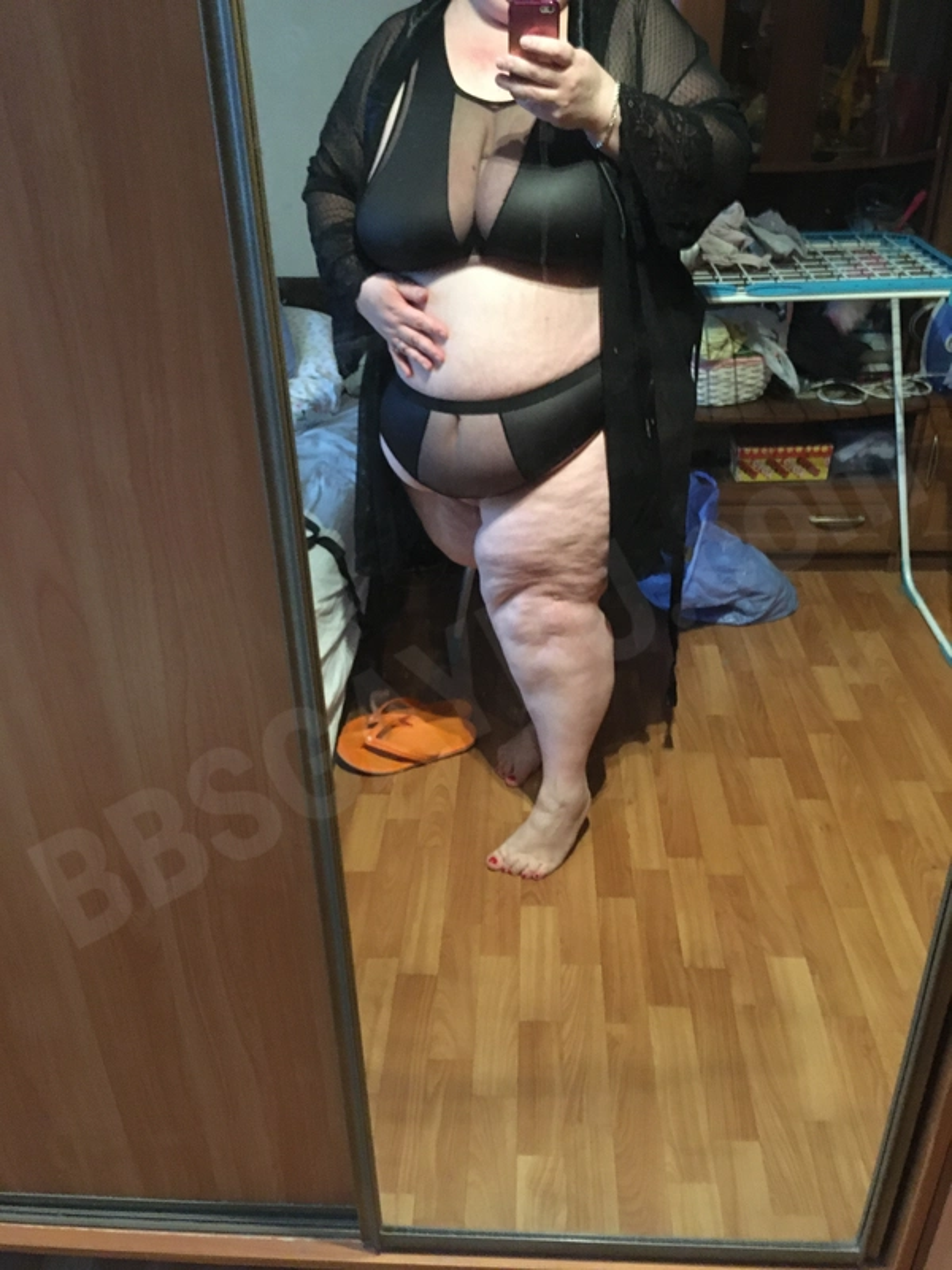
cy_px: 635
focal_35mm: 29
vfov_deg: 61.7
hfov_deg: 48.2
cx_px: 476
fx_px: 1063
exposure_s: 1/17
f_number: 2.2
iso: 500
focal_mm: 4.15
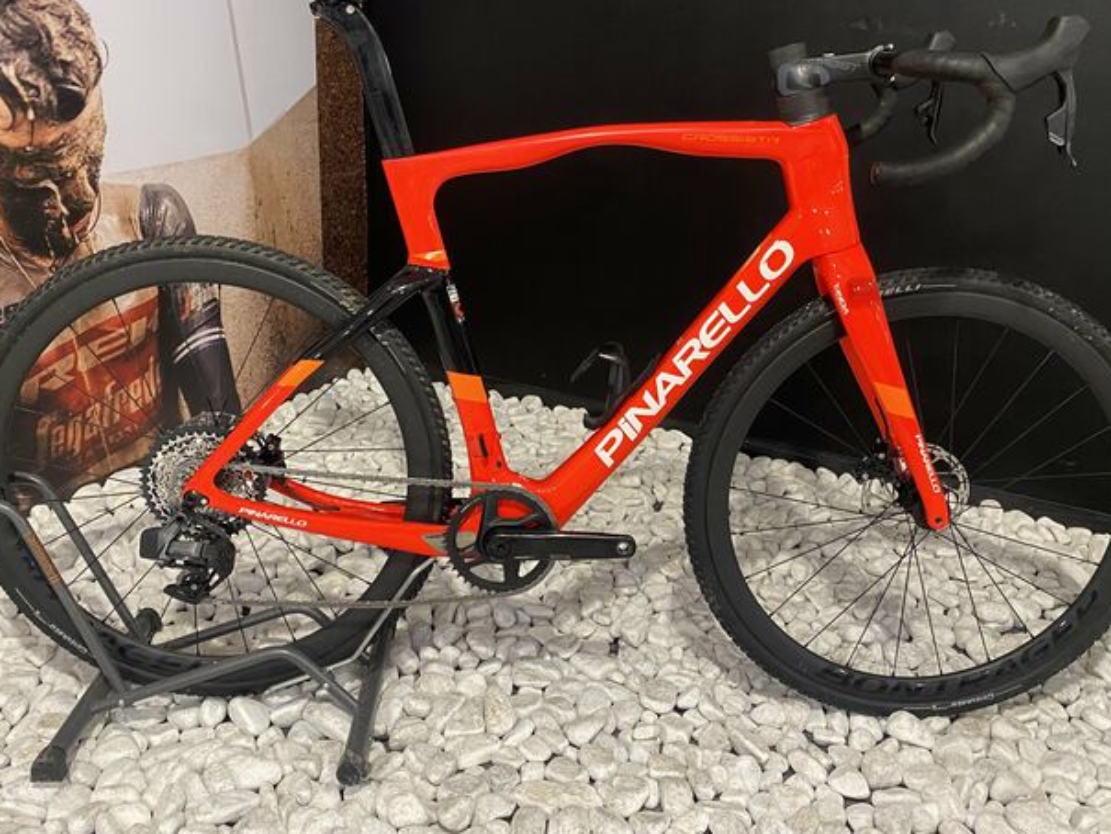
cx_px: 545
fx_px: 1059
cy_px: 367
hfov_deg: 55.3
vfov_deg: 42.9
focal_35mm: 33
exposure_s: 1/50
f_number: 1.8
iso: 320
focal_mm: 4.25
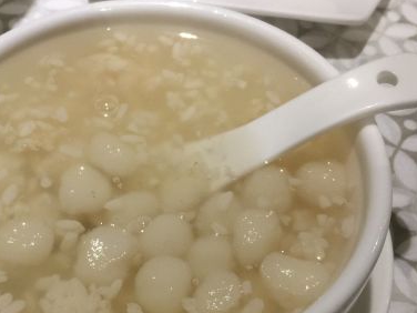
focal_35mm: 54
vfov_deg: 26.8
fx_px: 651
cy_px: 214
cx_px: 171
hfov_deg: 35.4
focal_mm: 4.15
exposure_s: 1/33
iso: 64
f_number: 2.2
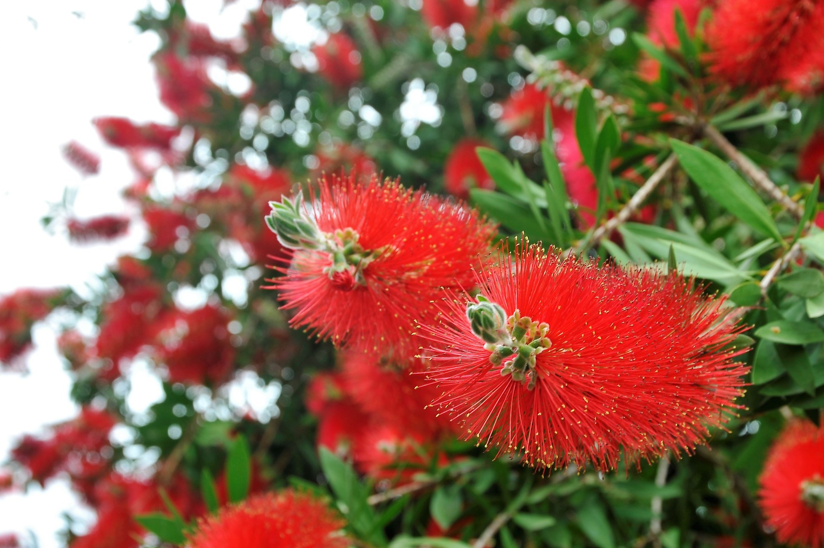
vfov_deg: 20.2
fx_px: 1532
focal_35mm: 67
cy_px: 332
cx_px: 502
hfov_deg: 30.0
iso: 200
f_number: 11
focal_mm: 50
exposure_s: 1/50
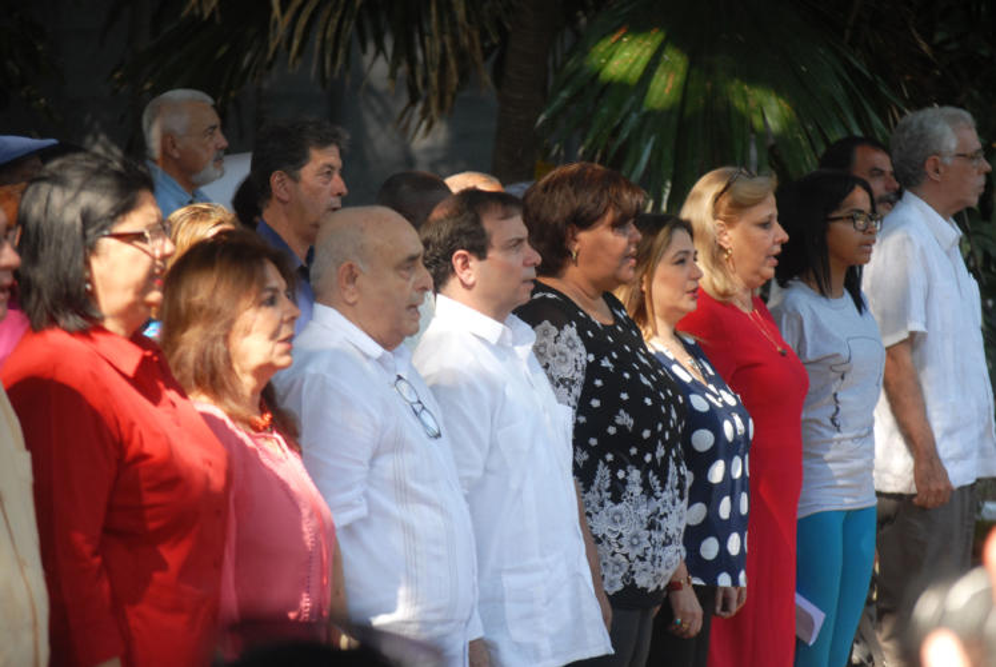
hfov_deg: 12.4
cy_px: 334
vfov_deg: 8.3
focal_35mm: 165
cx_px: 498
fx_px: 4570
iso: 400
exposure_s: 1/160
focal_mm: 110
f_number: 4.5
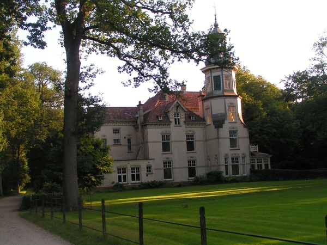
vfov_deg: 30.9
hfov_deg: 40.4
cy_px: 122
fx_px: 444
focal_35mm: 47
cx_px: 164
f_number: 4.5
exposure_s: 1/125
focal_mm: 7.3
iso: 50
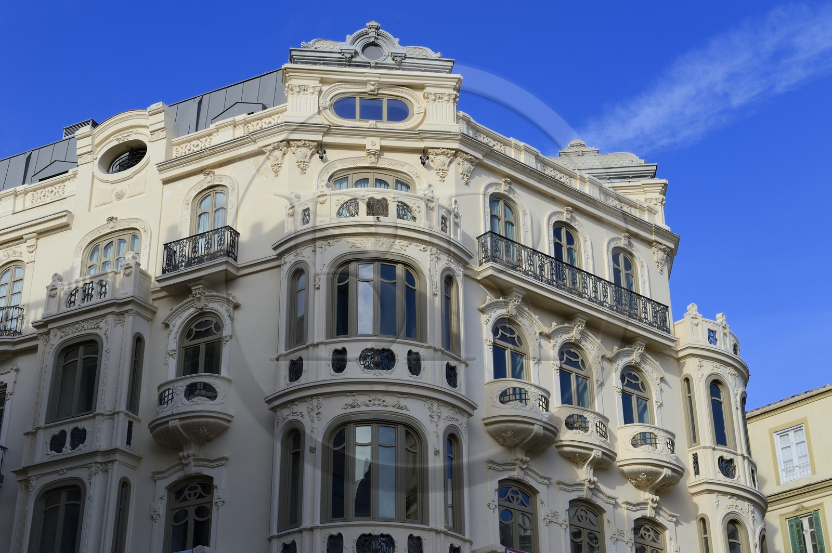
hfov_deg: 34.5
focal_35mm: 58
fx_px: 1339
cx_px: 416
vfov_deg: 23.3
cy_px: 276
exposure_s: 1/250
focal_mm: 58
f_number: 10
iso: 200
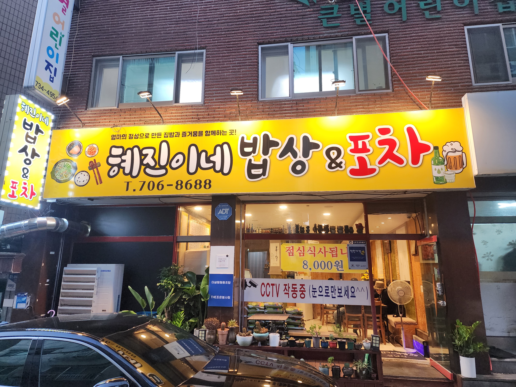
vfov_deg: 58.9
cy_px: 194
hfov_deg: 73.9
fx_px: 343
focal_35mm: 23
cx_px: 258
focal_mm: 6.4
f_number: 1.8
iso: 200
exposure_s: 1/120
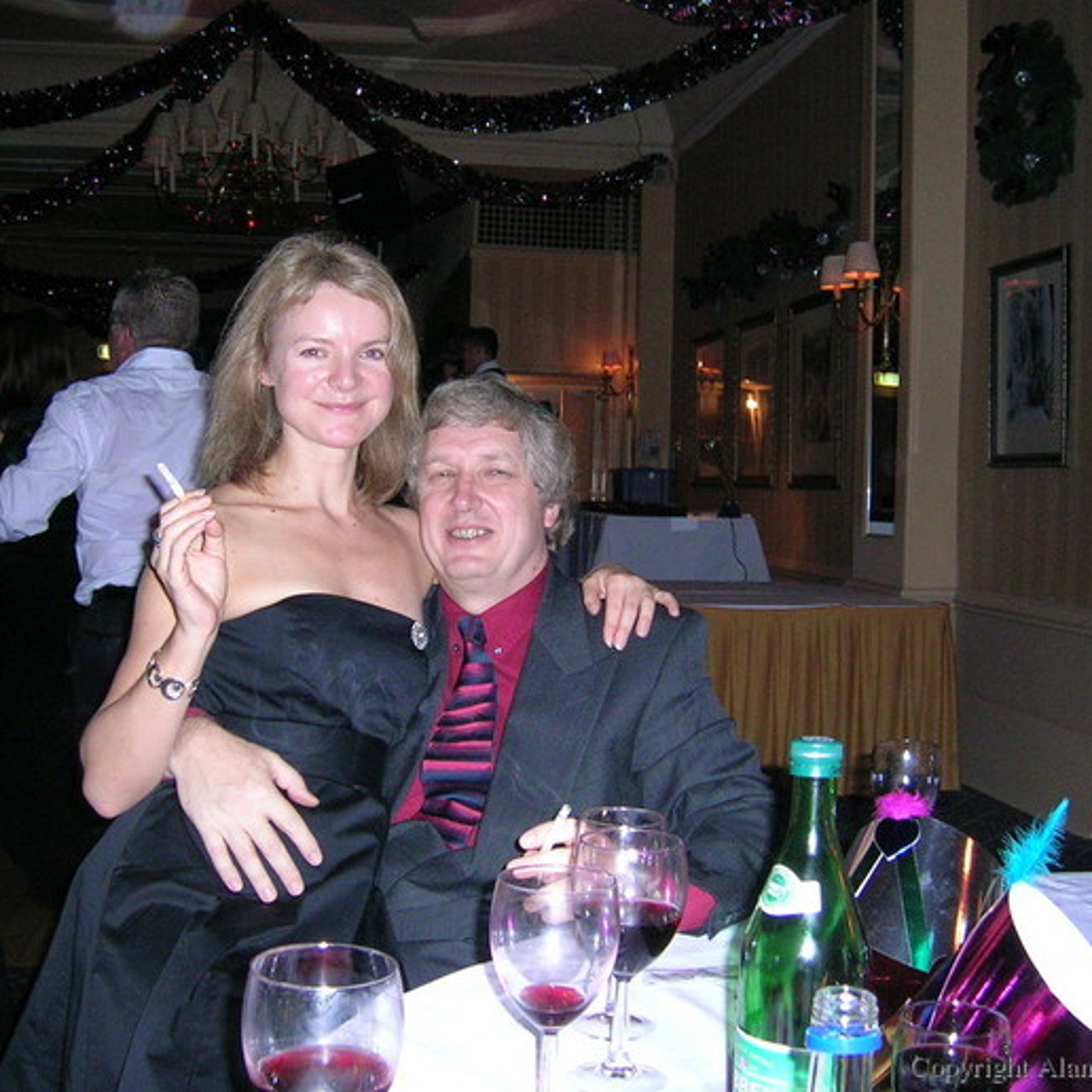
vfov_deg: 40.0
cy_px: 543
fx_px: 1499
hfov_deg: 40.0
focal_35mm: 42
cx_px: 521
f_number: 2.8
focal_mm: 5.4
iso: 178
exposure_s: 1/60
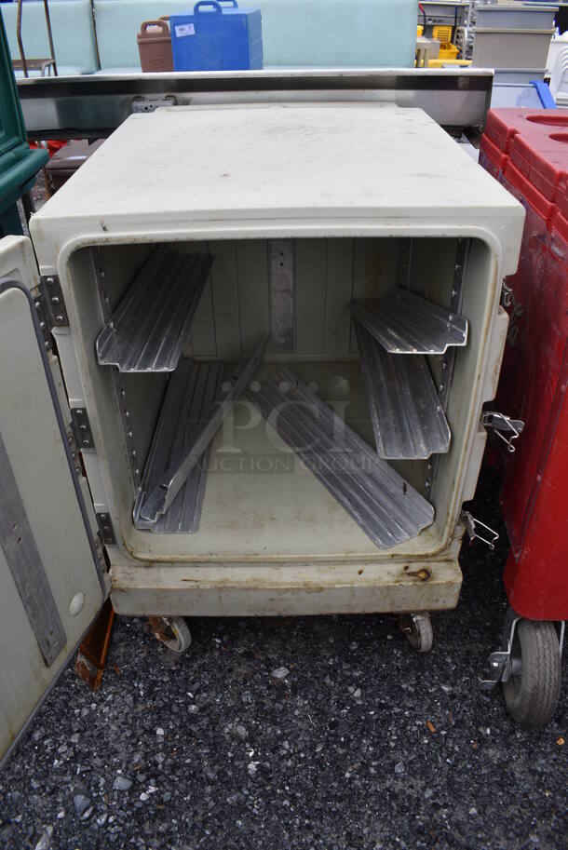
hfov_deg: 48.0
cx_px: 284
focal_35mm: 27
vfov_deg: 67.3
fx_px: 638
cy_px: 425
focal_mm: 18
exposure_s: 1/250
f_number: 6.3
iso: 200
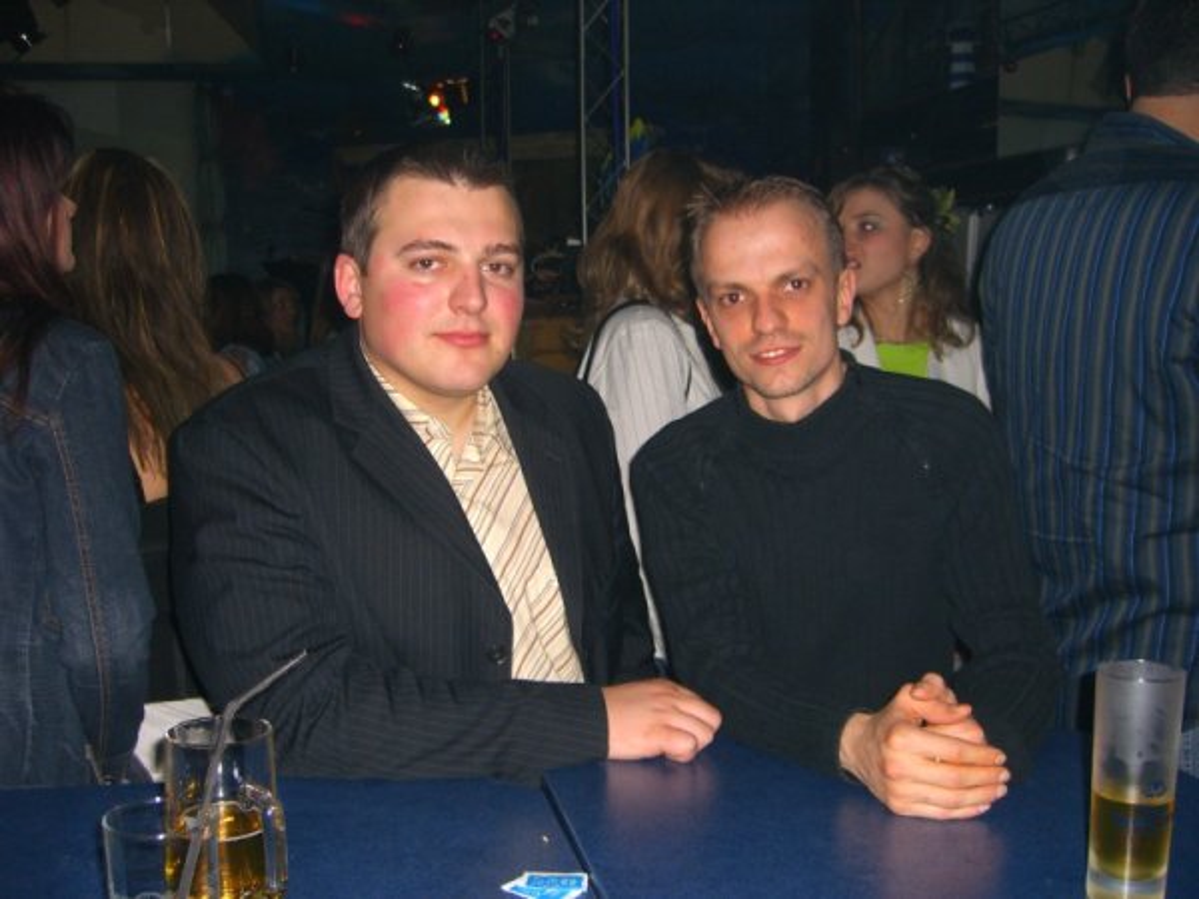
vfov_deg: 37.7
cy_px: 450
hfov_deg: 49.0
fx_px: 1316
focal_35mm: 38
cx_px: 600
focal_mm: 7.9
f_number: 2.8
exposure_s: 1/60
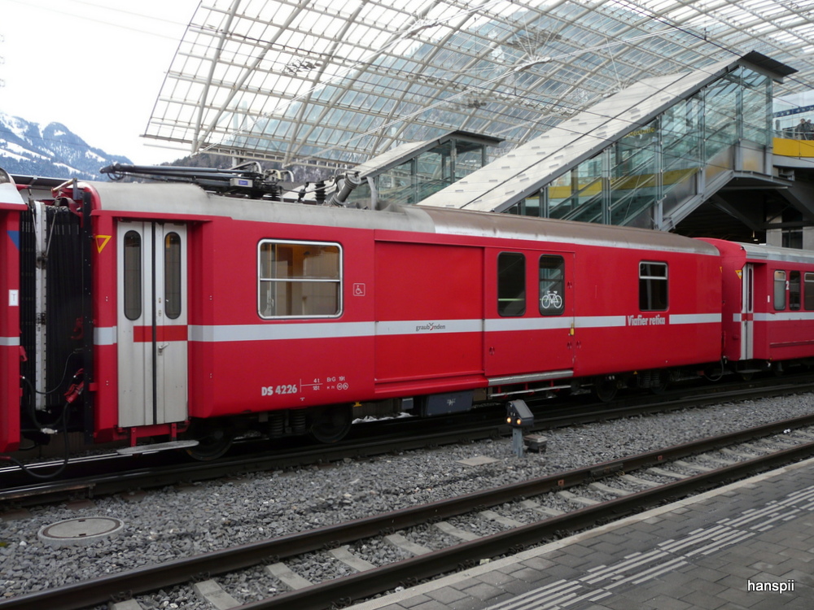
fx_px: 705
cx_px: 407
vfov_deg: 46.8
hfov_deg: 60.0
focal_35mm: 30
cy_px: 305
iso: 100
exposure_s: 1/40
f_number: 2.8
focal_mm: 4.9
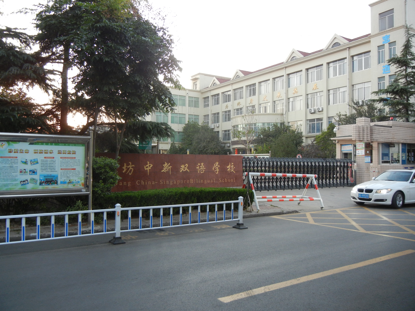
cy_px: 156
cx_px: 208
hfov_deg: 60.0
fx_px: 360
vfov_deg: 46.8
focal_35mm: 30
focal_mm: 5.4
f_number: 3.5
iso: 262
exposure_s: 1/30
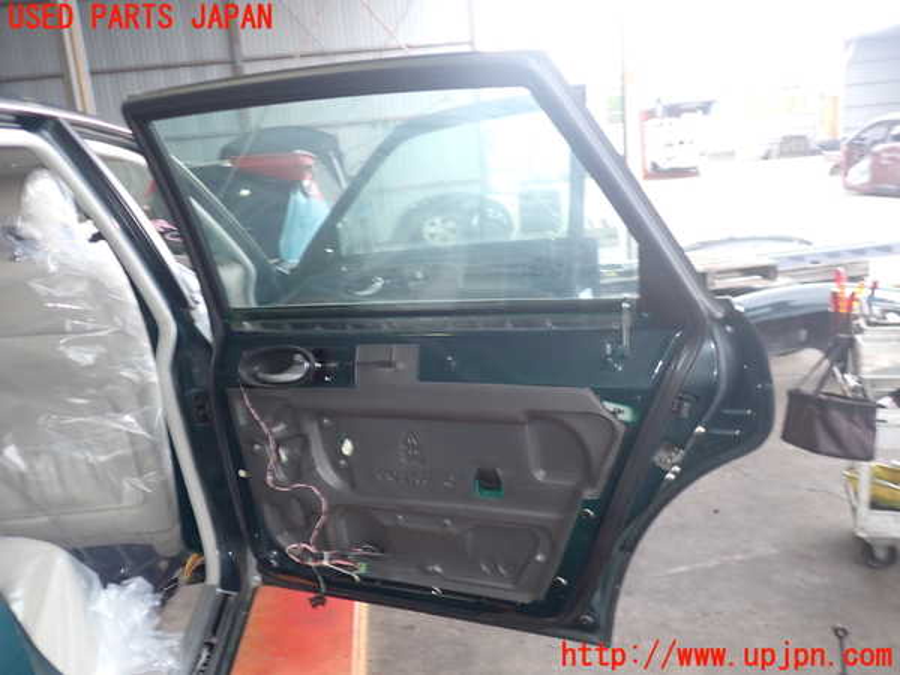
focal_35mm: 30
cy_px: 338
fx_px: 780
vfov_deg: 46.8
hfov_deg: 60.0
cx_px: 450
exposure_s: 1/50
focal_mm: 5.4
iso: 200
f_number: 2.3
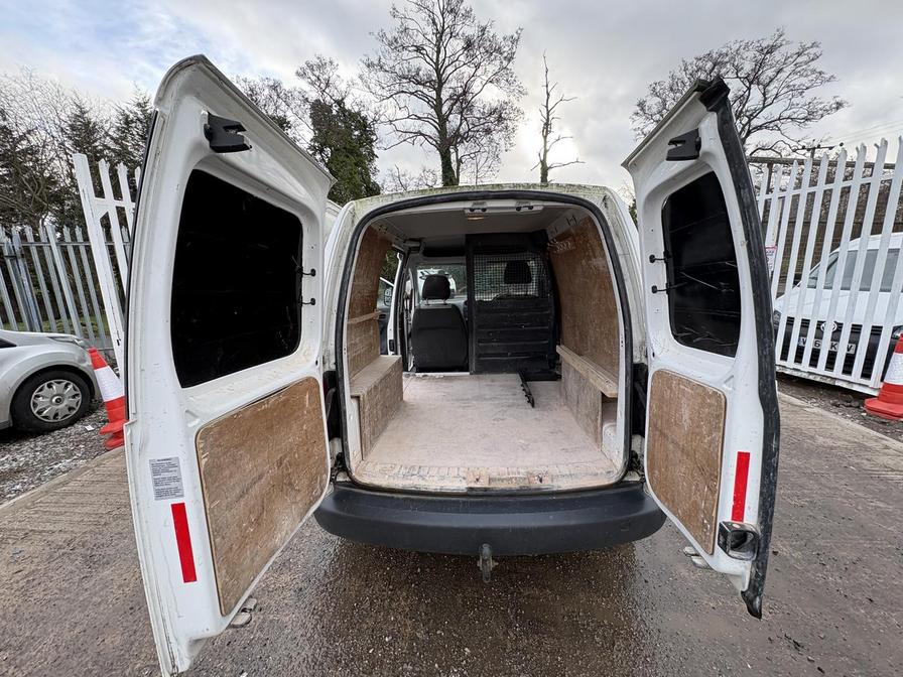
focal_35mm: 14
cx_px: 452
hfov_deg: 102.1
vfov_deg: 85.7
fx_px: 365
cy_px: 338
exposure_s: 1/99
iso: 50
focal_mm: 2.22
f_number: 2.2
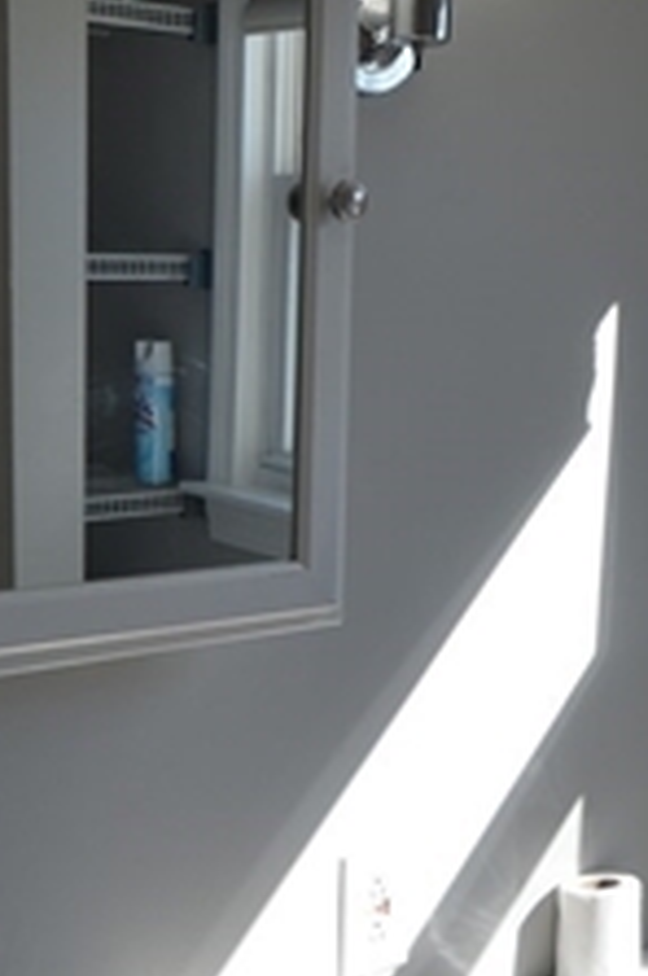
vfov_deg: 34.8
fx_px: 1536
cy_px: 678
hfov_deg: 23.8
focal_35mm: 57
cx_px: 280
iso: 110
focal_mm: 11
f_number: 5.6
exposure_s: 1/125
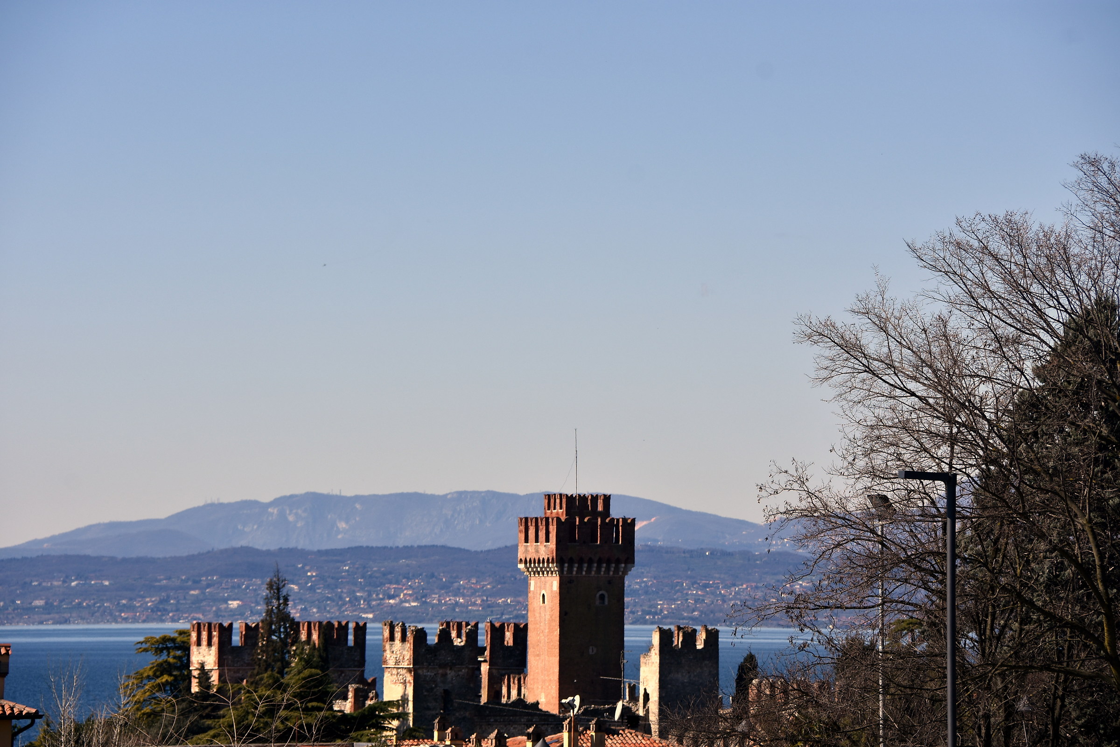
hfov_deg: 11.4
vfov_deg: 7.6
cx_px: 560
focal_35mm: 180
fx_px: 5601
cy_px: 374
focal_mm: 120
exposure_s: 1/800
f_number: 8
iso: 100
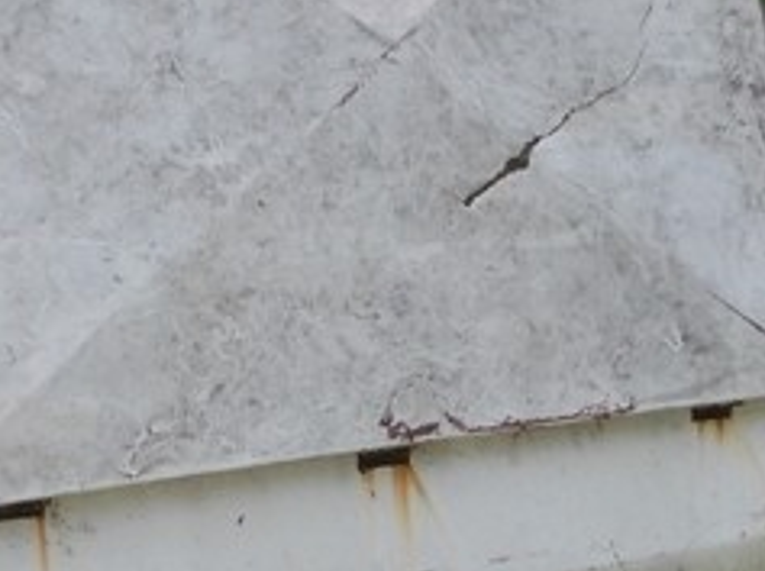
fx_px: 1898
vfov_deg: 17.1
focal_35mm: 86
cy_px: 395
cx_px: 444
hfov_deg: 22.8
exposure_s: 1/200
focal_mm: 4
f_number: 5.4
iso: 80
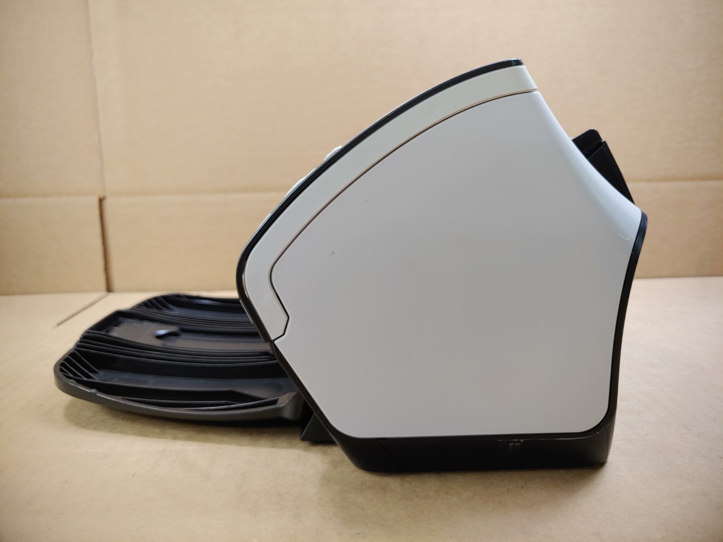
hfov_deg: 67.3
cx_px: 362
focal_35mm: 26
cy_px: 271
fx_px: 543
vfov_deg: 53.1
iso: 50
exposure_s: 1/60
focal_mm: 4.36
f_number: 1.8
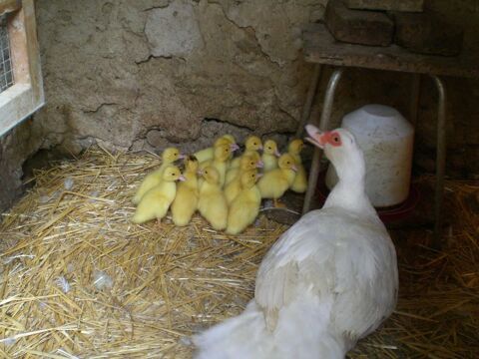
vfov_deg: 37.7
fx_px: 526
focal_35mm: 38
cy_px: 180
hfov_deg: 49.0
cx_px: 240
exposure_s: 1/60
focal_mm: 6.3
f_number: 3.1
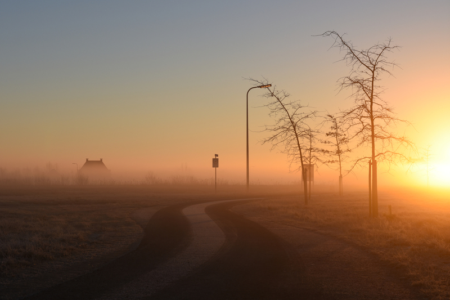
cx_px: 225
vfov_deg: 18.2
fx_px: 937
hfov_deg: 27.0
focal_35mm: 75
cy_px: 150
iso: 100
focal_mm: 50
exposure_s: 1/250
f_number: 9
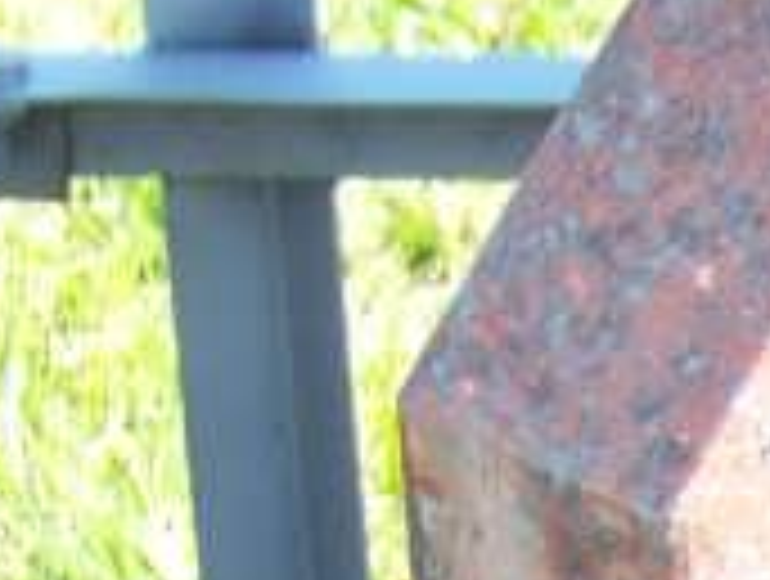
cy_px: 1727
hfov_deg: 4.0
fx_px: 10923
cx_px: 1986
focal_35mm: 490
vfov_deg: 3.0
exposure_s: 1/160
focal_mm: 11.7
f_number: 3.2
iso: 64
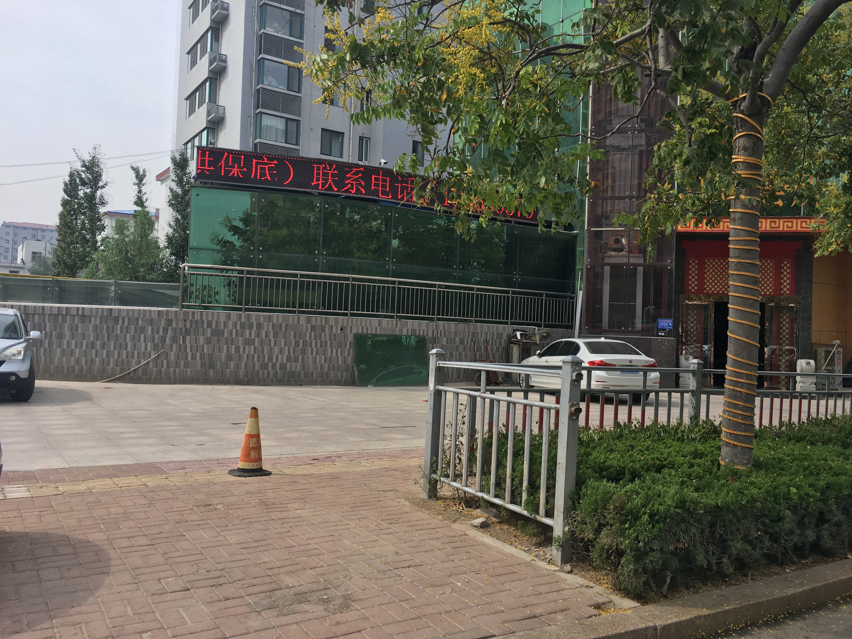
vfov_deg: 48.2
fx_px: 714
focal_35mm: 29
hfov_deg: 61.7
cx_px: 426
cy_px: 320
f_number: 2.2
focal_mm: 4.15
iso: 25
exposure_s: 1/845
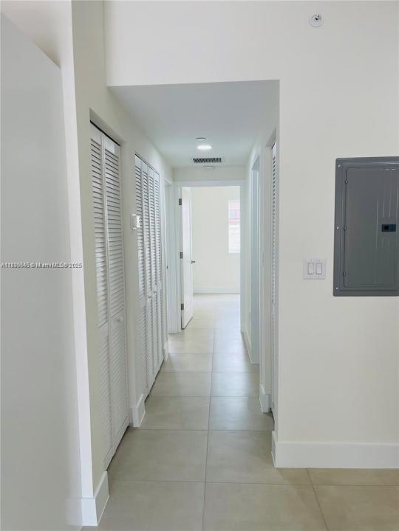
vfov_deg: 69.4
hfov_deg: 54.9
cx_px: 200
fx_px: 384
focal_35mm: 25
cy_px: 266
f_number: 1.6
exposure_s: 1/120
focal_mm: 5.1
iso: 40
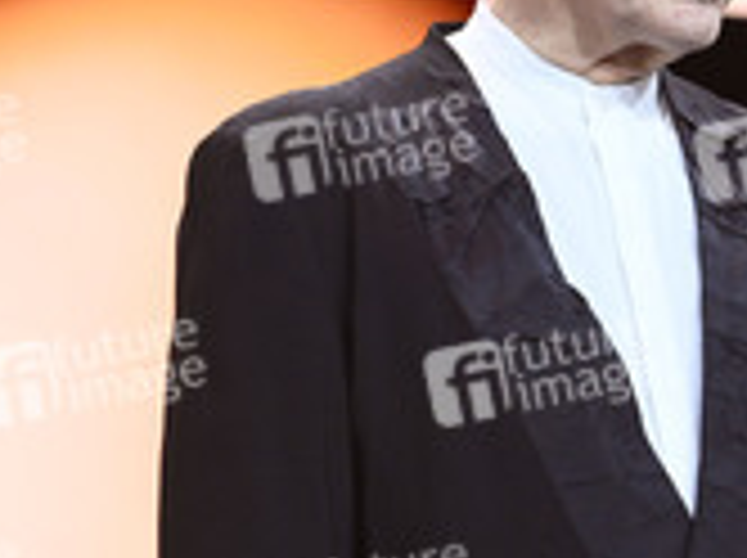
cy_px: 261
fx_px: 11270
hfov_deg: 3.8
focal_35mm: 523
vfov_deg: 2.8
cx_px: 871
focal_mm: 200
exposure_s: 1/250
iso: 4000
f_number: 4.5
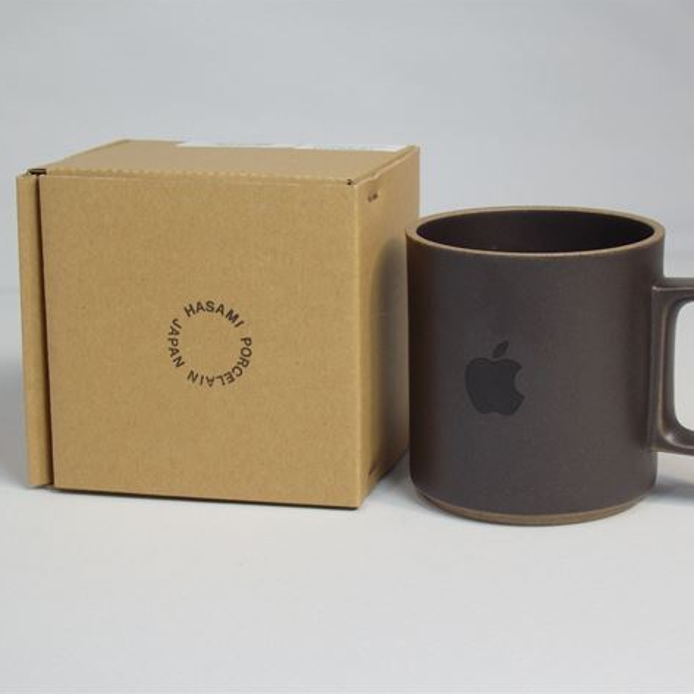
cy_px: 343
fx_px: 1792
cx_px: 370
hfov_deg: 21.9
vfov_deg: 21.9
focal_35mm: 79
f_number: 4.4
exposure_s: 1/60
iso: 250
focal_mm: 11.9
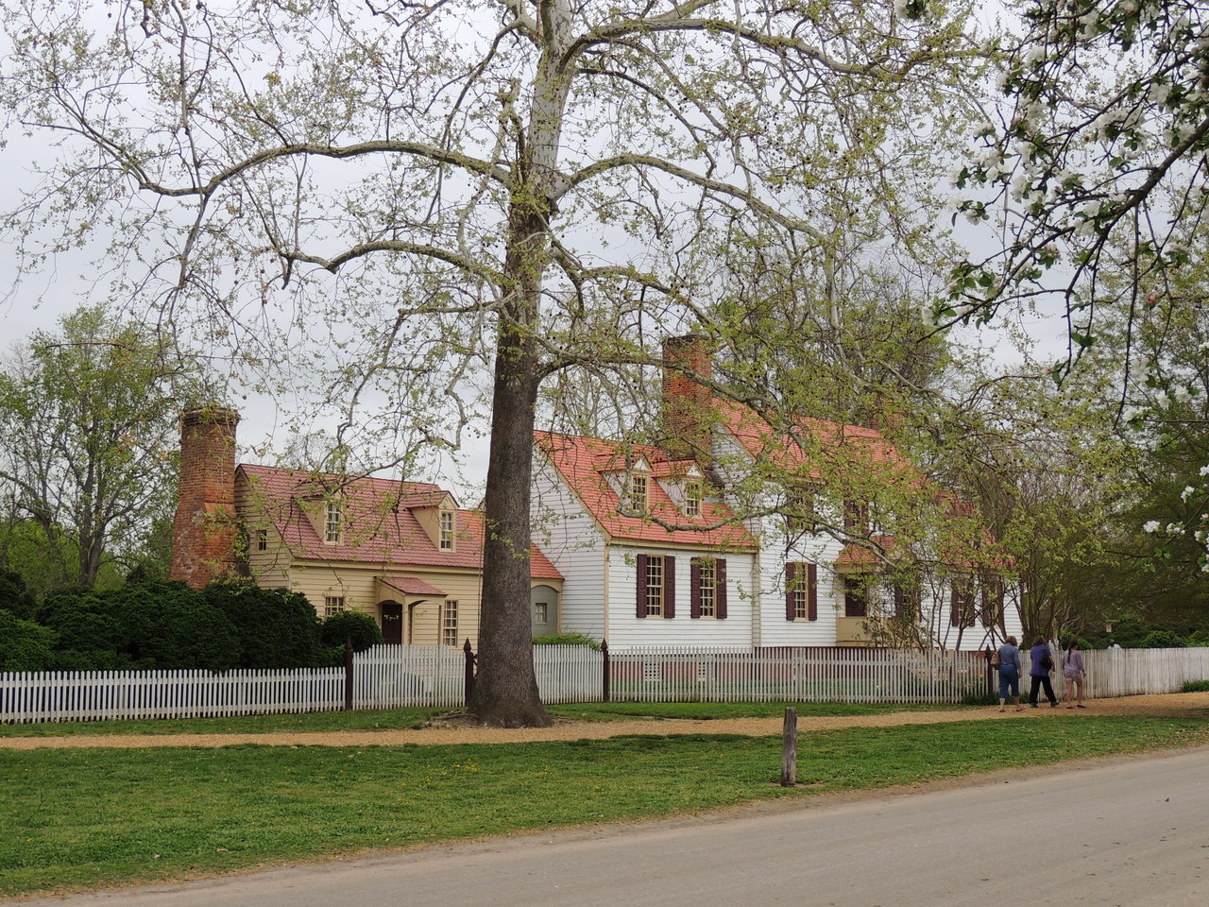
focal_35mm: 43
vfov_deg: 33.6
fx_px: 1502
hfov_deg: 43.9
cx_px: 604
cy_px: 454
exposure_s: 1/800
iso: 100
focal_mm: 7.6
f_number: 3.4
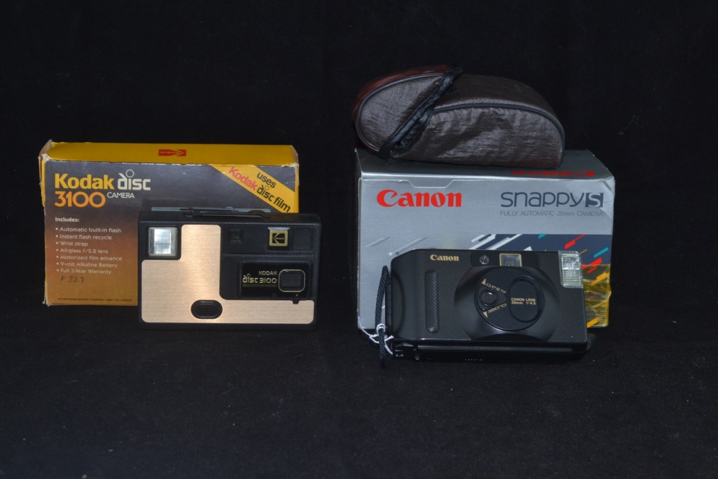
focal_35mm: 60
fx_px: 1197
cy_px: 240
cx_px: 359
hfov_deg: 33.4
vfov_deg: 22.6
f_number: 8
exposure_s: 1/60
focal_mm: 40
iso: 100
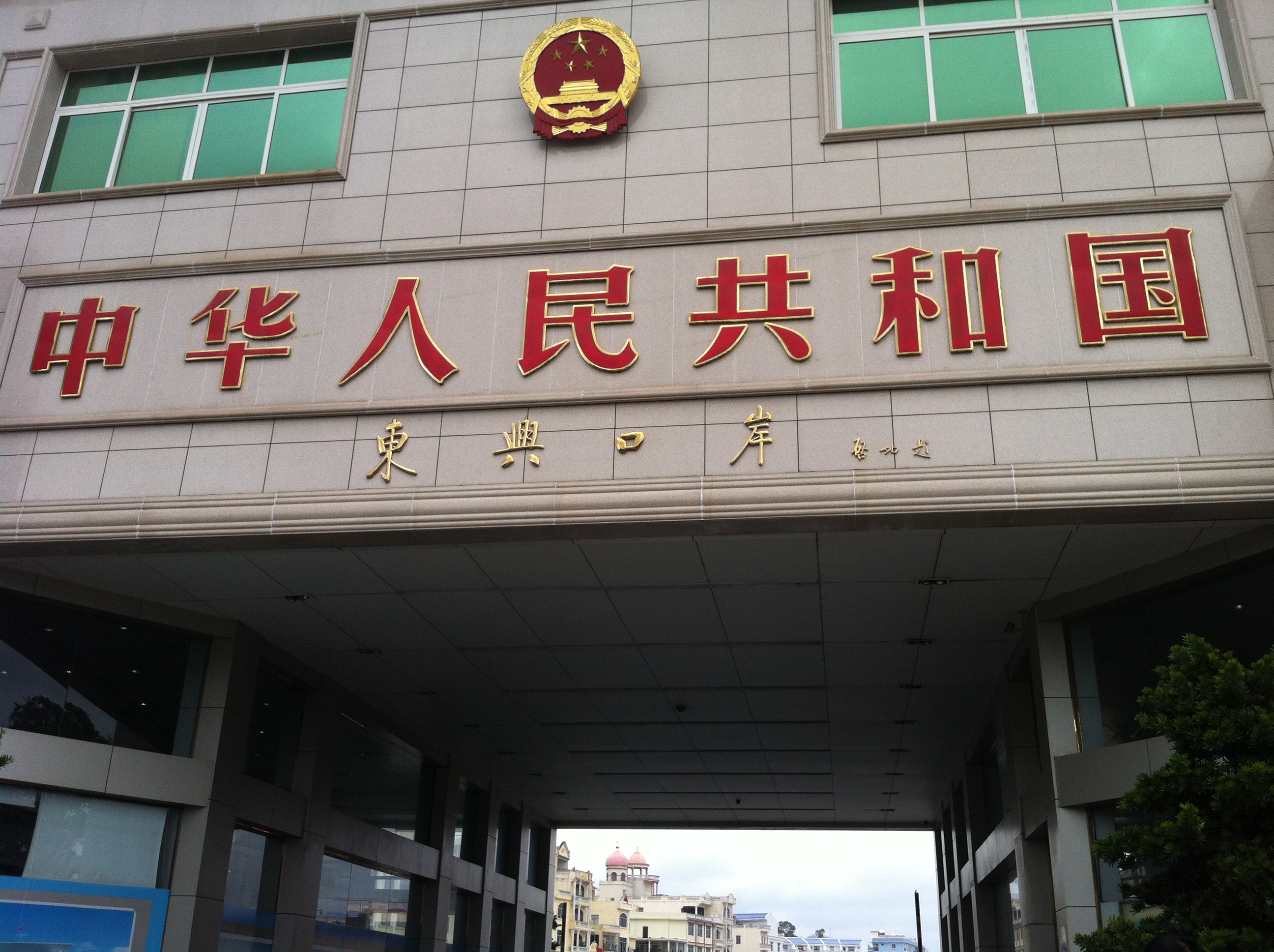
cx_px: 637
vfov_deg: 40.6
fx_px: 1286
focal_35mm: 35
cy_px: 476
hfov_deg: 52.7
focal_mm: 3.85
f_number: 2.8
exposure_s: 1/815
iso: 80
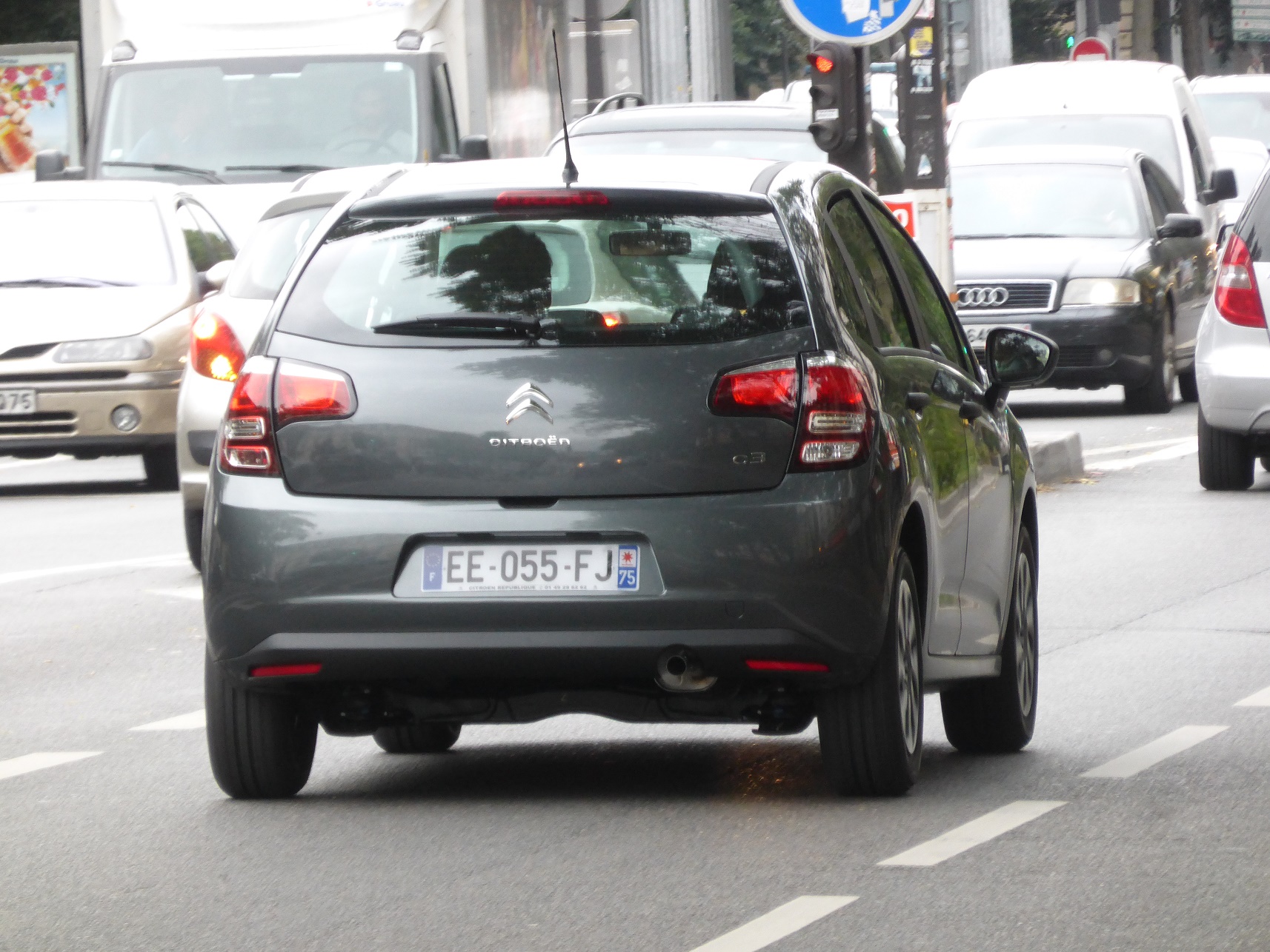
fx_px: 15008
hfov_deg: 4.8
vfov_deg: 3.6
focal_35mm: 409
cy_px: 476
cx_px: 635
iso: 400
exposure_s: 1/100
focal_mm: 73.1
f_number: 6
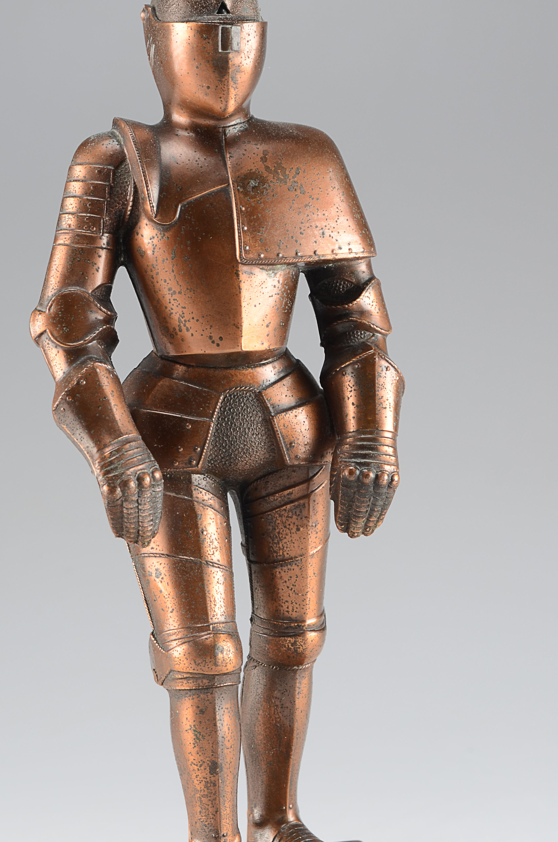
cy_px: 484
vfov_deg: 18.8
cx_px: 225
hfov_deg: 12.5
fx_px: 2545
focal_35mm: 109
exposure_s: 1/80
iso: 100
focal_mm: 48
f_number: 10
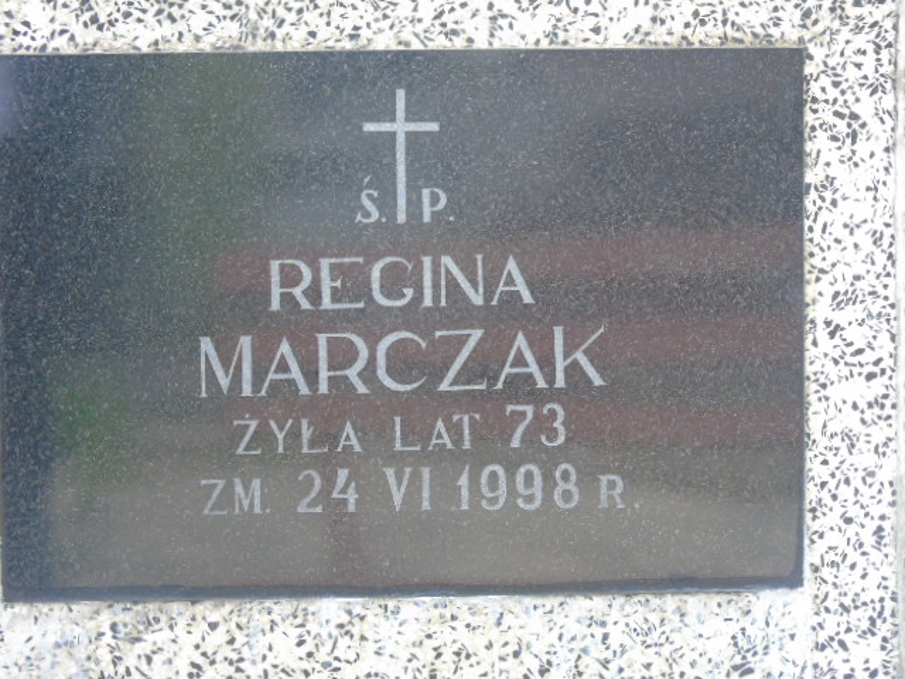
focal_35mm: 278
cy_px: 340
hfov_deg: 7.1
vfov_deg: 5.3
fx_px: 7268
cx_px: 452
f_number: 4.9
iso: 400
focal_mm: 50
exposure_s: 1/100
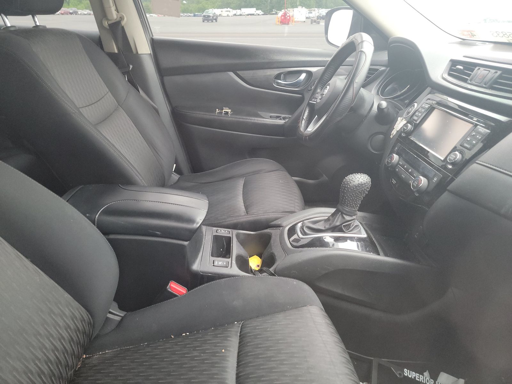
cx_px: 256
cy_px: 192
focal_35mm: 24
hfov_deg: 71.6
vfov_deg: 56.8
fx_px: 355
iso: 742
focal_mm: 6.7
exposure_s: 1/59
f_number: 1.8
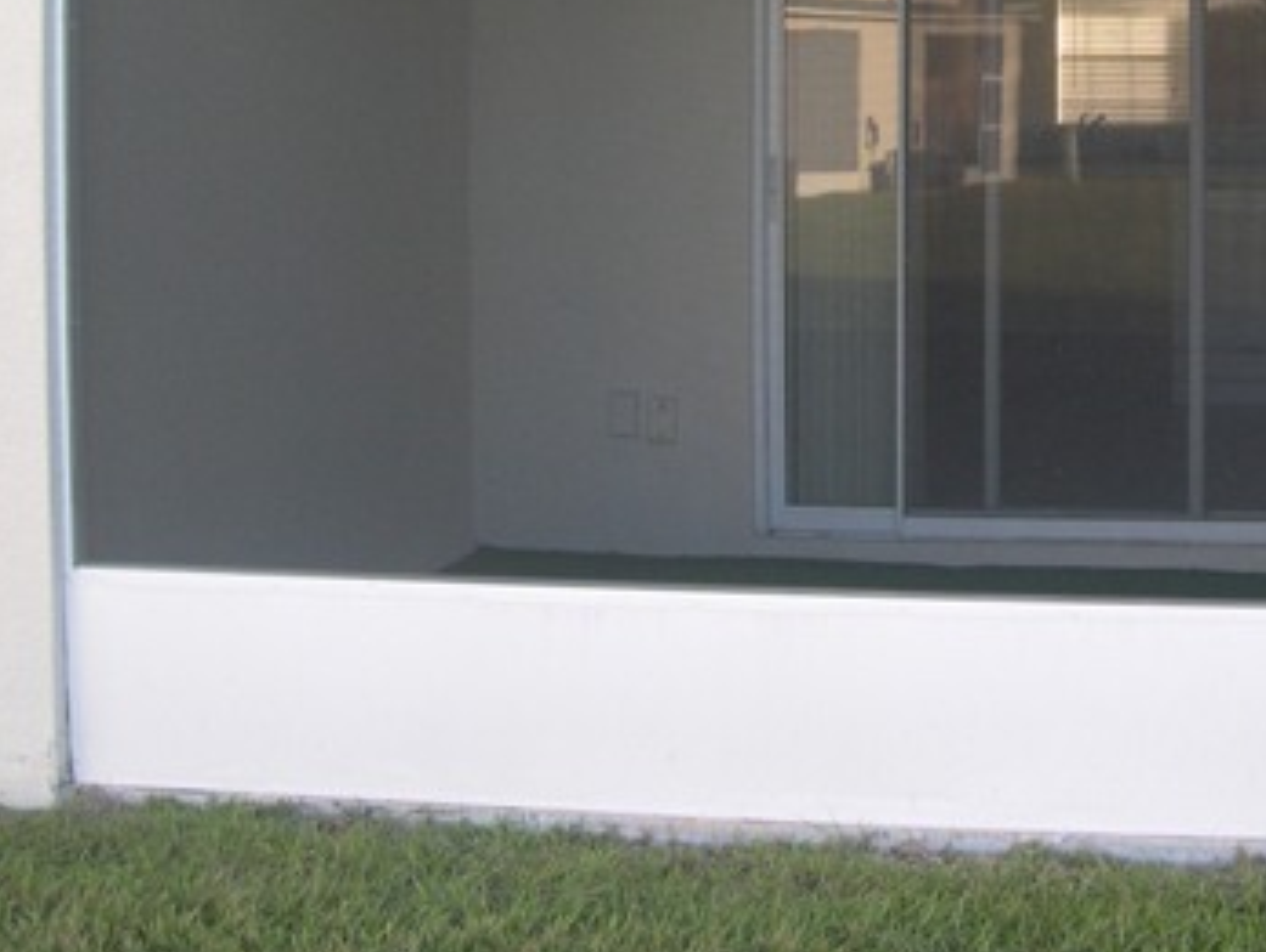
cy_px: 117
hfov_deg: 27.2
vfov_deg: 20.7
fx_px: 2563
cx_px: 1003
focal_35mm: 70
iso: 100
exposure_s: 1/123
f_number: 2.8
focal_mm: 8
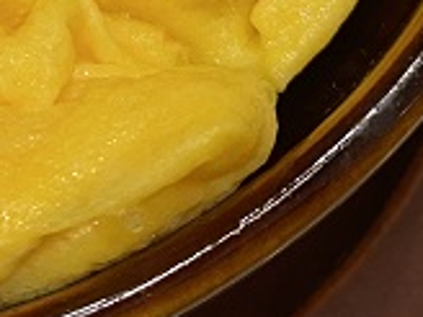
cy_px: -269
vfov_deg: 11.2
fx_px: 1503
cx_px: -190
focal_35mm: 123
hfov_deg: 15.0
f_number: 1.8
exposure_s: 1/50
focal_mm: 4.25
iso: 125
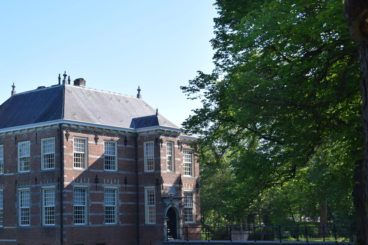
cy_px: 136
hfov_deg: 30.2
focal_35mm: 66
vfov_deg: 20.6
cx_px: 107
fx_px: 675
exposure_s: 1/250
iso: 200
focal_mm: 28
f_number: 8
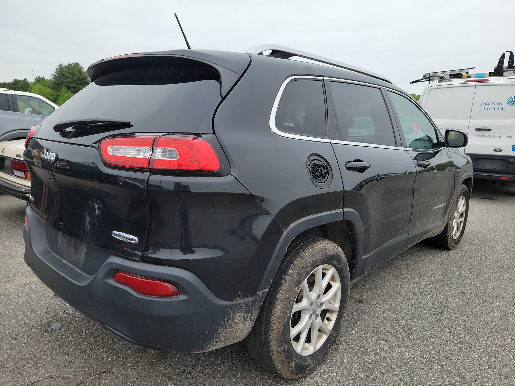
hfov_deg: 71.6
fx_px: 357
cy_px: 193
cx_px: 258
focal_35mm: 24
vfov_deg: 56.8
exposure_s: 1/119
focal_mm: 6.7
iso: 56
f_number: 1.8
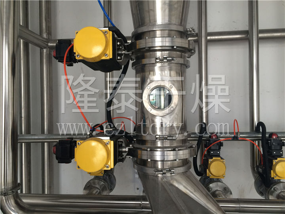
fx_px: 239
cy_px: 107
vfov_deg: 48.2
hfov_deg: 61.7
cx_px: 142
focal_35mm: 29
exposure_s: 1/30
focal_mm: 4.15
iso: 80
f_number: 2.2
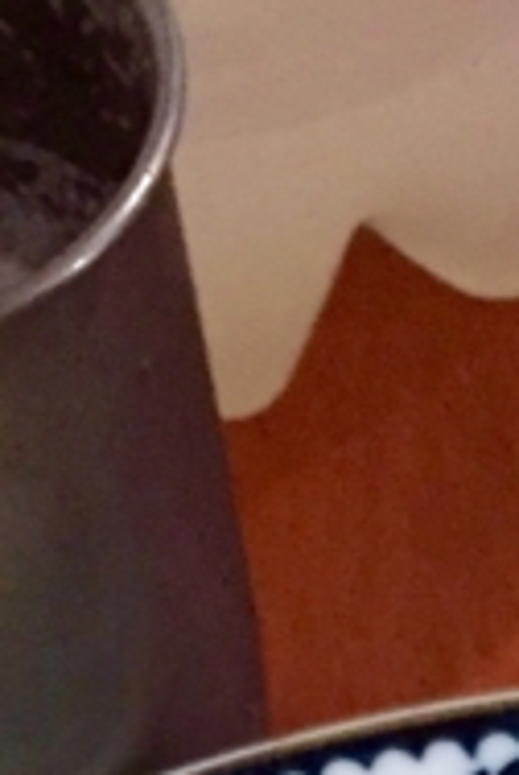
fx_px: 3533
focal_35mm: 164
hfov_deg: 8.3
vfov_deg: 10.8
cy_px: 1785
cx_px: 725
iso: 500
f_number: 2.2
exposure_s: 1/15
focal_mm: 4.15
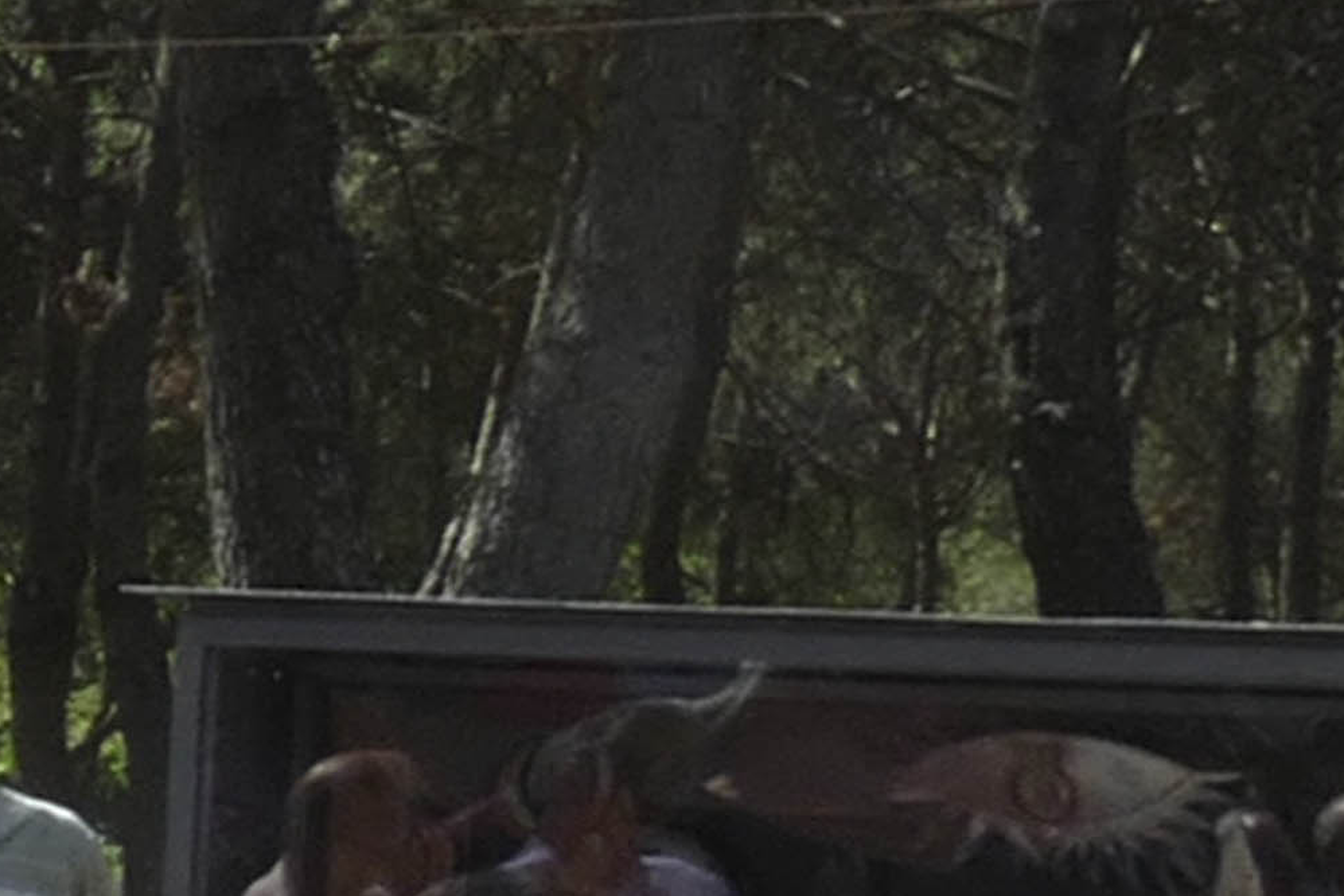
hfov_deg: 12.0
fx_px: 5114
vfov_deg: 9.4
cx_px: -1890
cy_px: 1762
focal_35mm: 137
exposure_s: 1/125
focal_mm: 9.12
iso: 125
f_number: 8
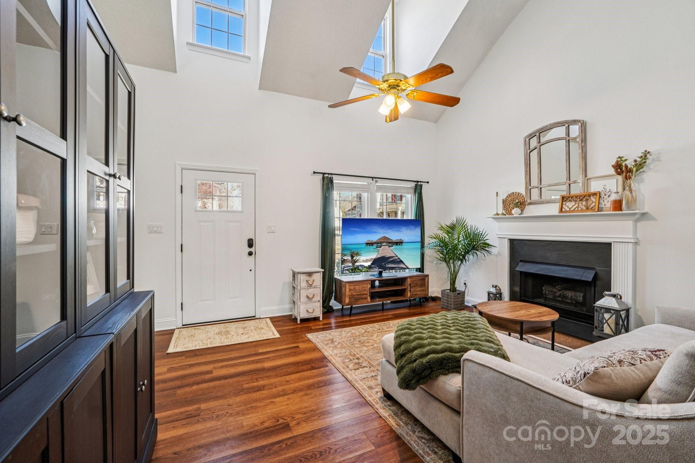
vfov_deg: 74.6
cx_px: 348
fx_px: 304
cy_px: 232
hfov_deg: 97.6
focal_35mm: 16
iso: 400
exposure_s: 1/8
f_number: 8
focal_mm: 10.5
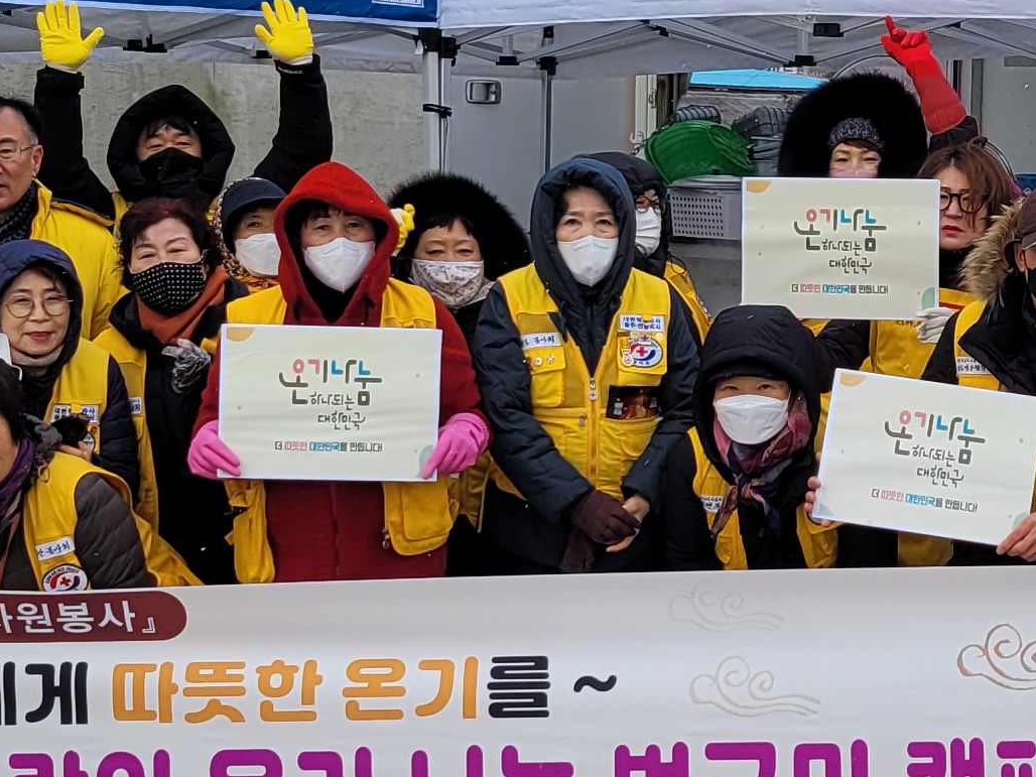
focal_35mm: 102
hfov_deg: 19.1
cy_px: 316
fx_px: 3053
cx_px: 812
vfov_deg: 14.5
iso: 40
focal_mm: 5
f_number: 1.8
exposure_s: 1/395
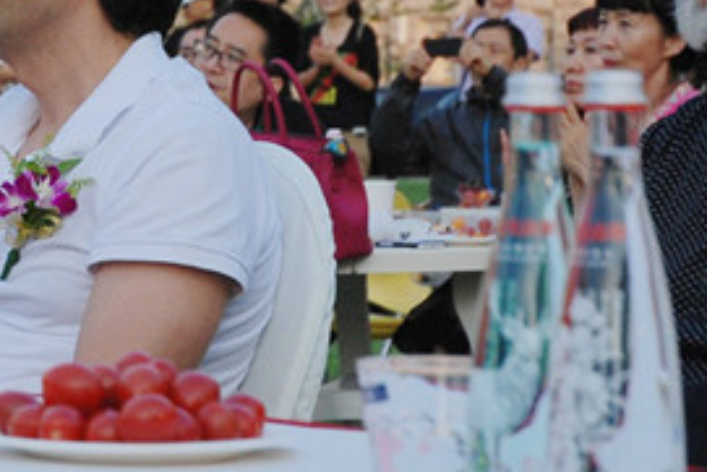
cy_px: -115
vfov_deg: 6.0
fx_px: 4500
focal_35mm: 229
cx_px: -141
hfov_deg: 8.9
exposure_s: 1/800
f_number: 4.5
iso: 400
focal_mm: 46
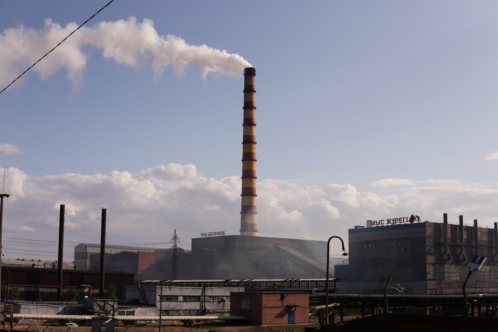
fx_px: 622
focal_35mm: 45
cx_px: 249
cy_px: 166
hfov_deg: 43.6
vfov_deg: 29.9
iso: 400
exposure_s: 1/4000
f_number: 5.6
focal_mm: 30
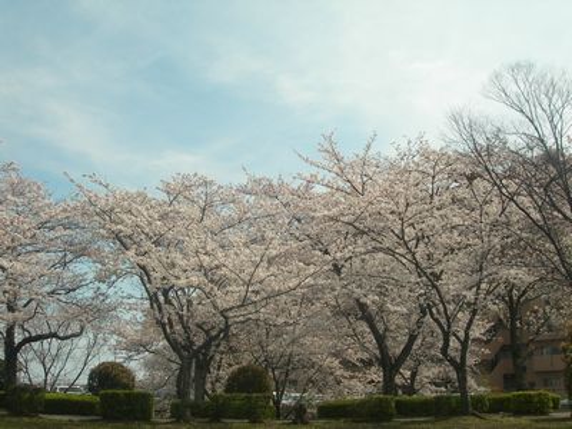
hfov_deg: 49.0
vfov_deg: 37.7
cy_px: 214
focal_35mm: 38
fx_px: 628
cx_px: 286
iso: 50
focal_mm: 7.8
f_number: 4.8
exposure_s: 1/547
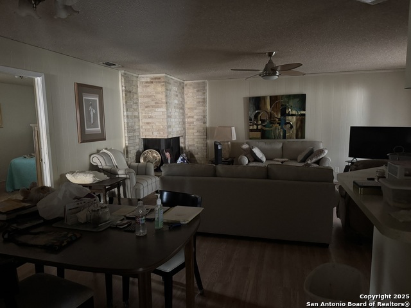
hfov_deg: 71.6
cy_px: 154
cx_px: 206
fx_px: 285
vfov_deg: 56.8
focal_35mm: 24
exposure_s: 1/30
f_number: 1.78
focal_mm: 6.76
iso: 1250
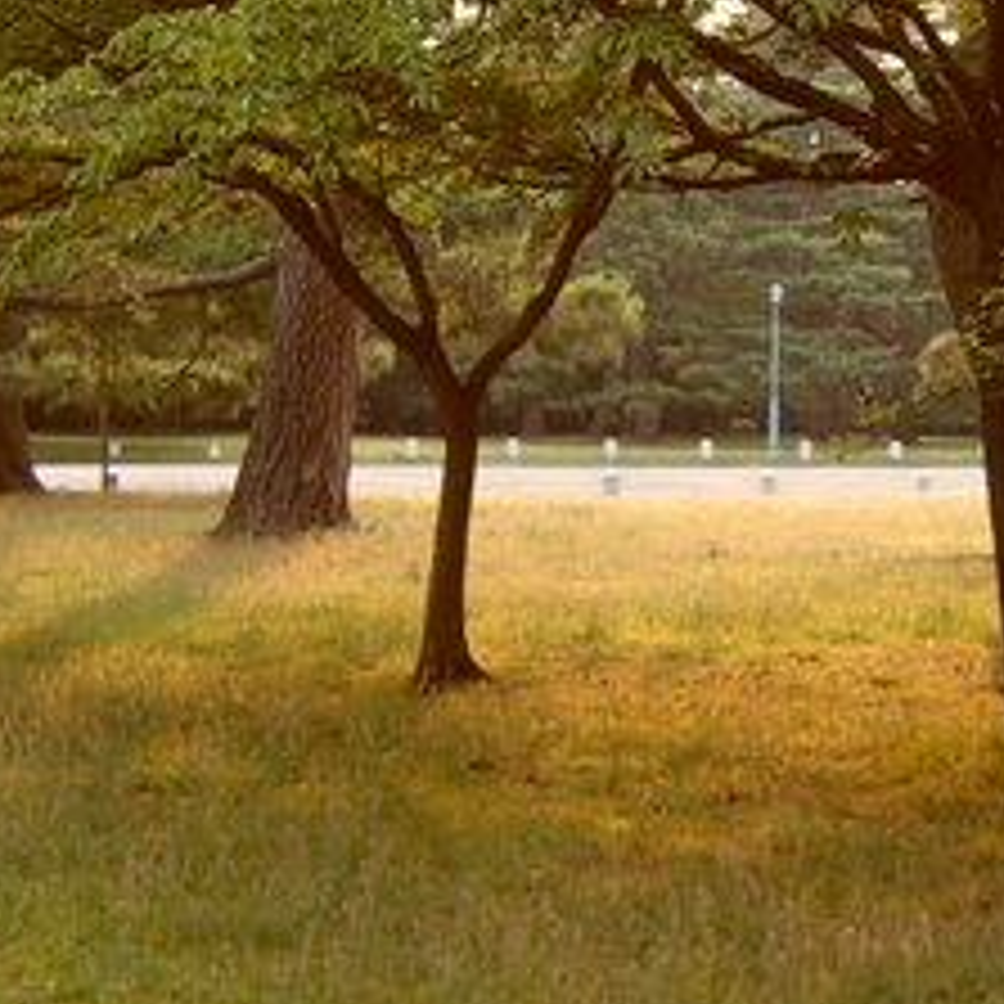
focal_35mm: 94
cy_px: 428
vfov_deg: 18.5
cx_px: 743
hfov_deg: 18.4
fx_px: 3085
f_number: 2.9
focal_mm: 6.2
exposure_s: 1/90
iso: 63
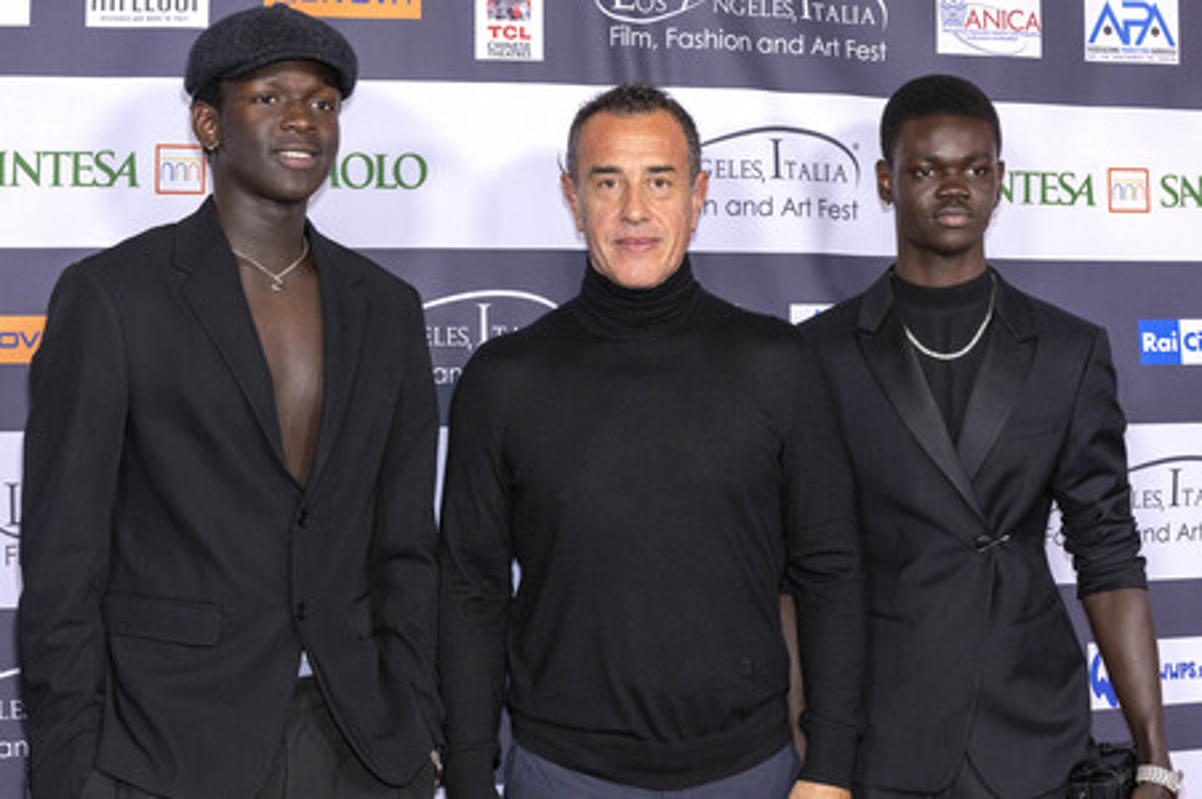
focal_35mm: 47
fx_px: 1568
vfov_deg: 28.6
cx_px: 601
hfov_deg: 41.9
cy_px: 400
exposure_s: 1/200
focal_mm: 47
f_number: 5.6
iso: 800
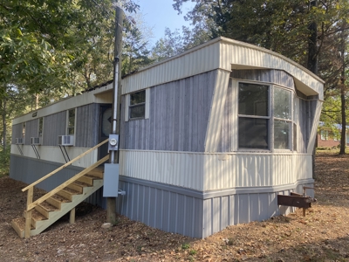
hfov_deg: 67.3
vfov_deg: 53.1
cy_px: 131
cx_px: 174
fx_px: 262
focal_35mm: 26
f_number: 1.8
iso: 32
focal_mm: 4.25
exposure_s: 1/481
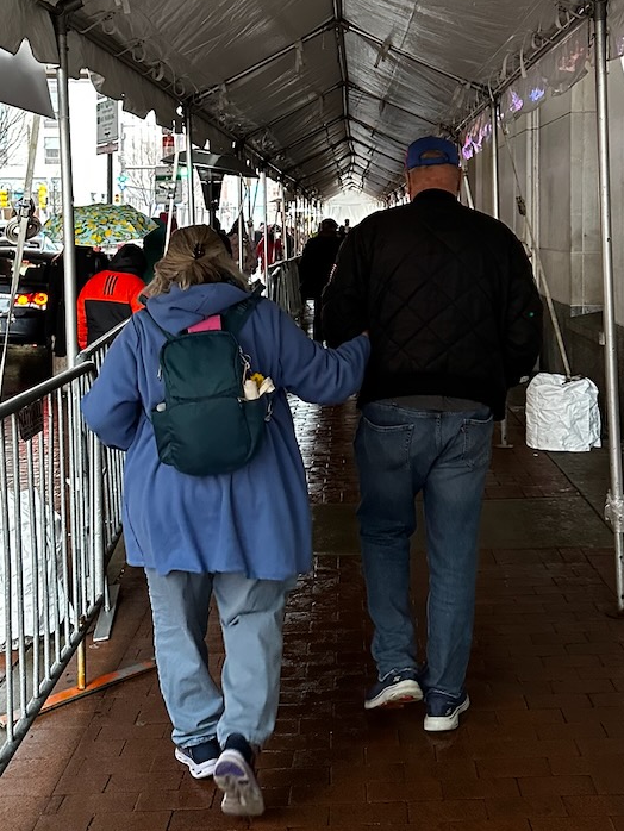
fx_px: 1057
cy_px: 244
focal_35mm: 44
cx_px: 361
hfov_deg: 32.8
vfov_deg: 42.1
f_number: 1.78
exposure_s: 1/60
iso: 500
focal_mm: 6.86
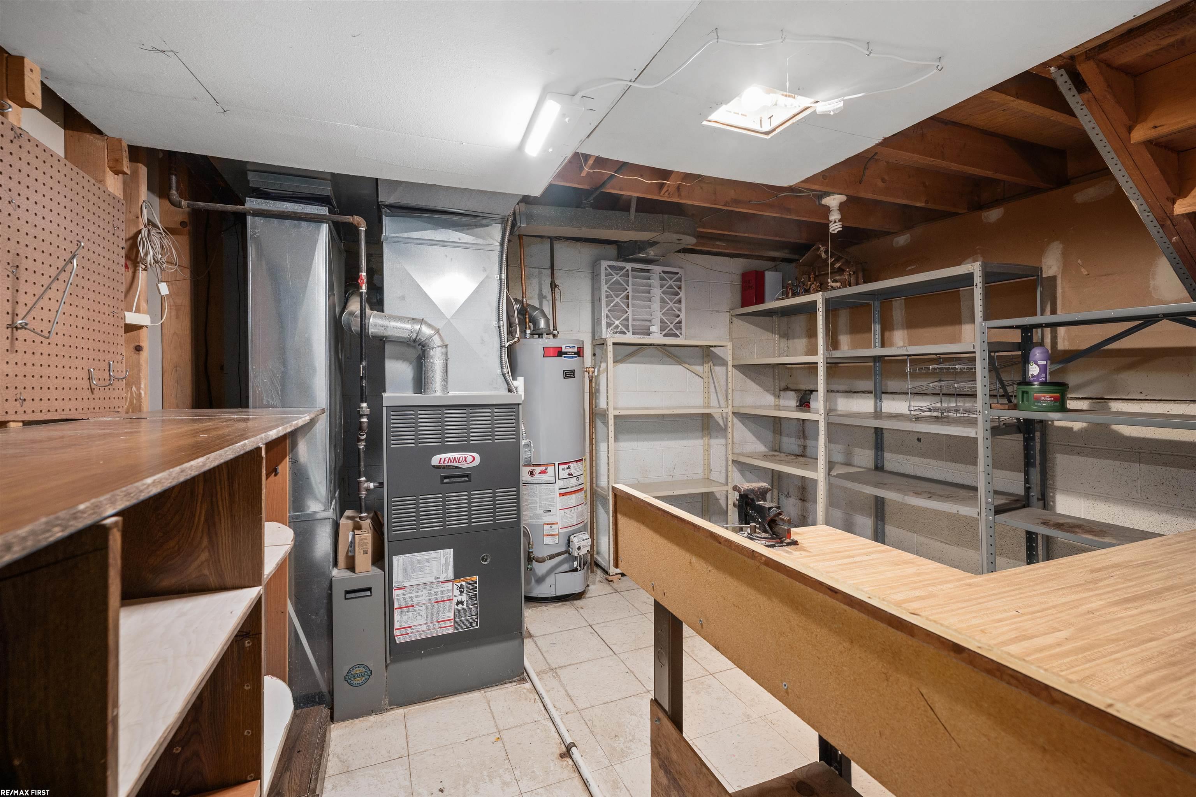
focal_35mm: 15
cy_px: 398
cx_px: 598
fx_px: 498
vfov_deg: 77.3
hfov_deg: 100.4
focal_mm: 15
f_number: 7.1
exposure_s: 1/4
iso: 400
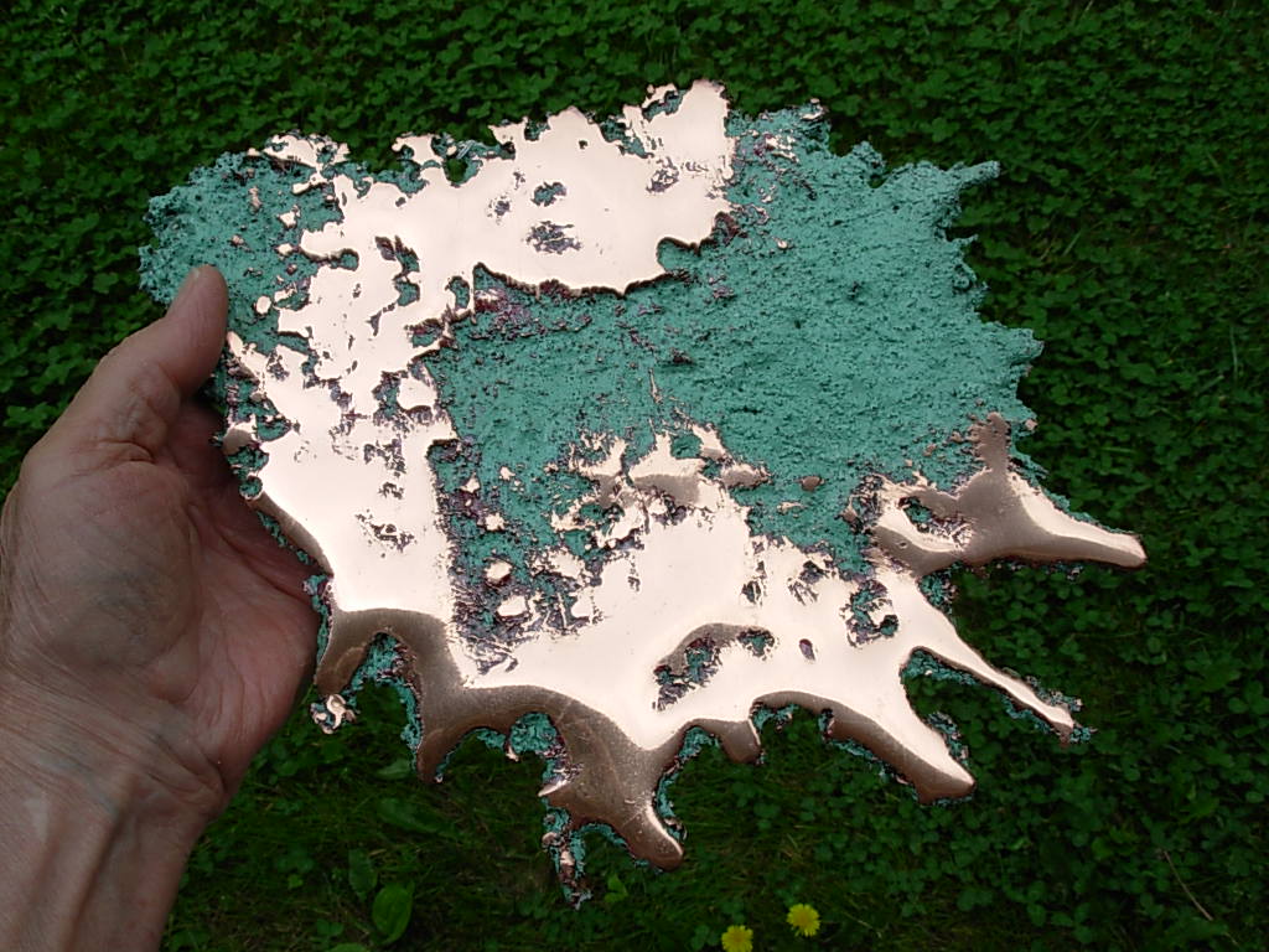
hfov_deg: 49.0
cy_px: 476
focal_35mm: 38
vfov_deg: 37.7
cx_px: 634
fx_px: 1393
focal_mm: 6.3
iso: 50
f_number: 4.9
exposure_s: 1/395
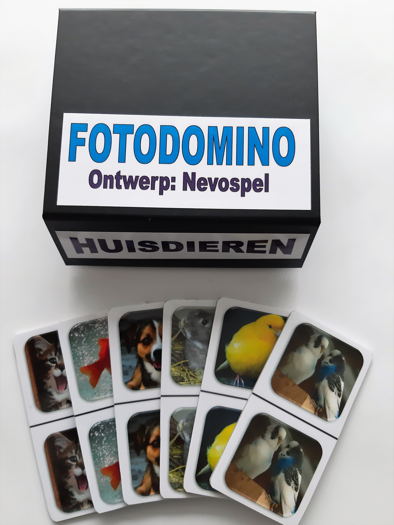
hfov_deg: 51.3
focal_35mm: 27
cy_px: 262
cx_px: 197
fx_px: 410
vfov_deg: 65.3
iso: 200
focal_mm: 3.93
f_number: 1.7
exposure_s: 1/50
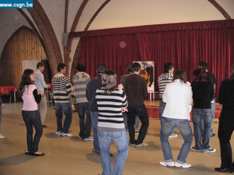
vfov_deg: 39.7
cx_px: 117
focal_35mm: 36
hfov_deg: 51.4
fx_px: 243
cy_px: 88
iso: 400
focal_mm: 6
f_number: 2.8
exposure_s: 1/60
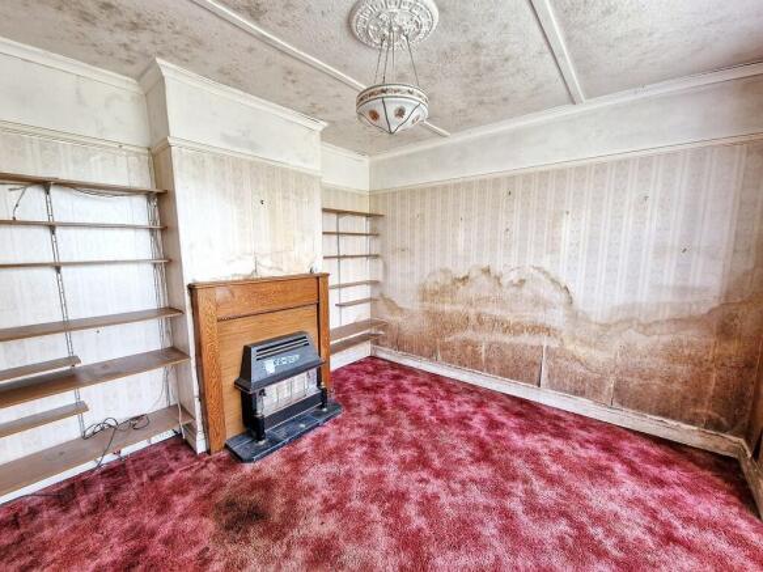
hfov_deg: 106.2
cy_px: 286
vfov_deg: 89.9
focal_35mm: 13
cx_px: 382
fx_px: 286
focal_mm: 2.2
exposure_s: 1/60
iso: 200
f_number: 2.2
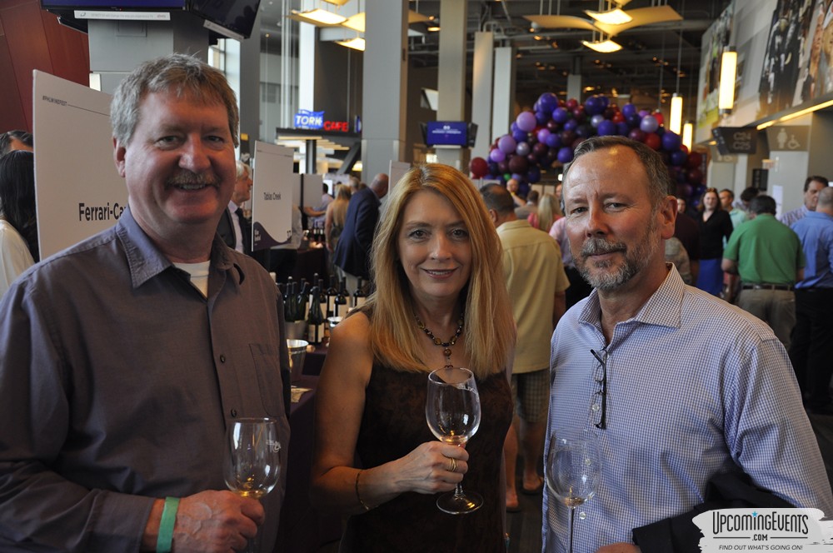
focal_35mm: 42
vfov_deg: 31.8
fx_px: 971
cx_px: 416
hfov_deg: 46.5
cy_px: 276
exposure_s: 1/60
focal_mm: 28
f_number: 5
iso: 400
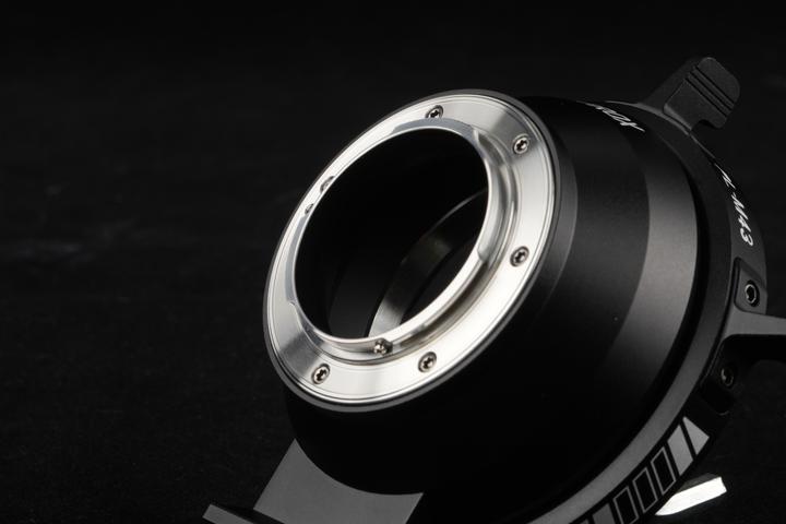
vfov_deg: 9.1
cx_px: 393
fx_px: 3275
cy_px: 262
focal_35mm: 150
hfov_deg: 13.7
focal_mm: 100
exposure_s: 1/100
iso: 100
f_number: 18
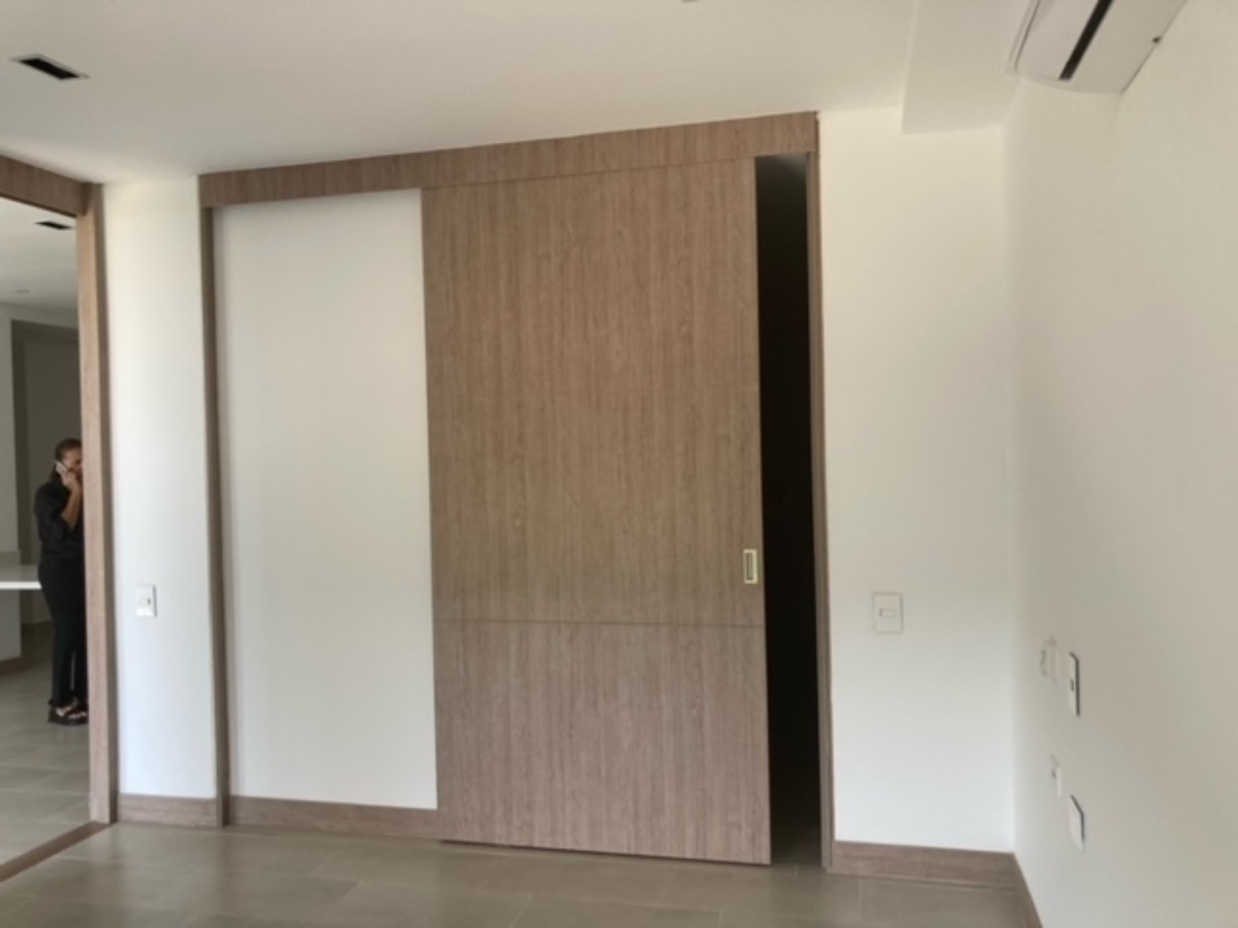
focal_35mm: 28
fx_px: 1001
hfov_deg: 63.4
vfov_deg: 49.7
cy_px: 464
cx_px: 619
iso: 40
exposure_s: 1/121
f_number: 1.8
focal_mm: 3.99
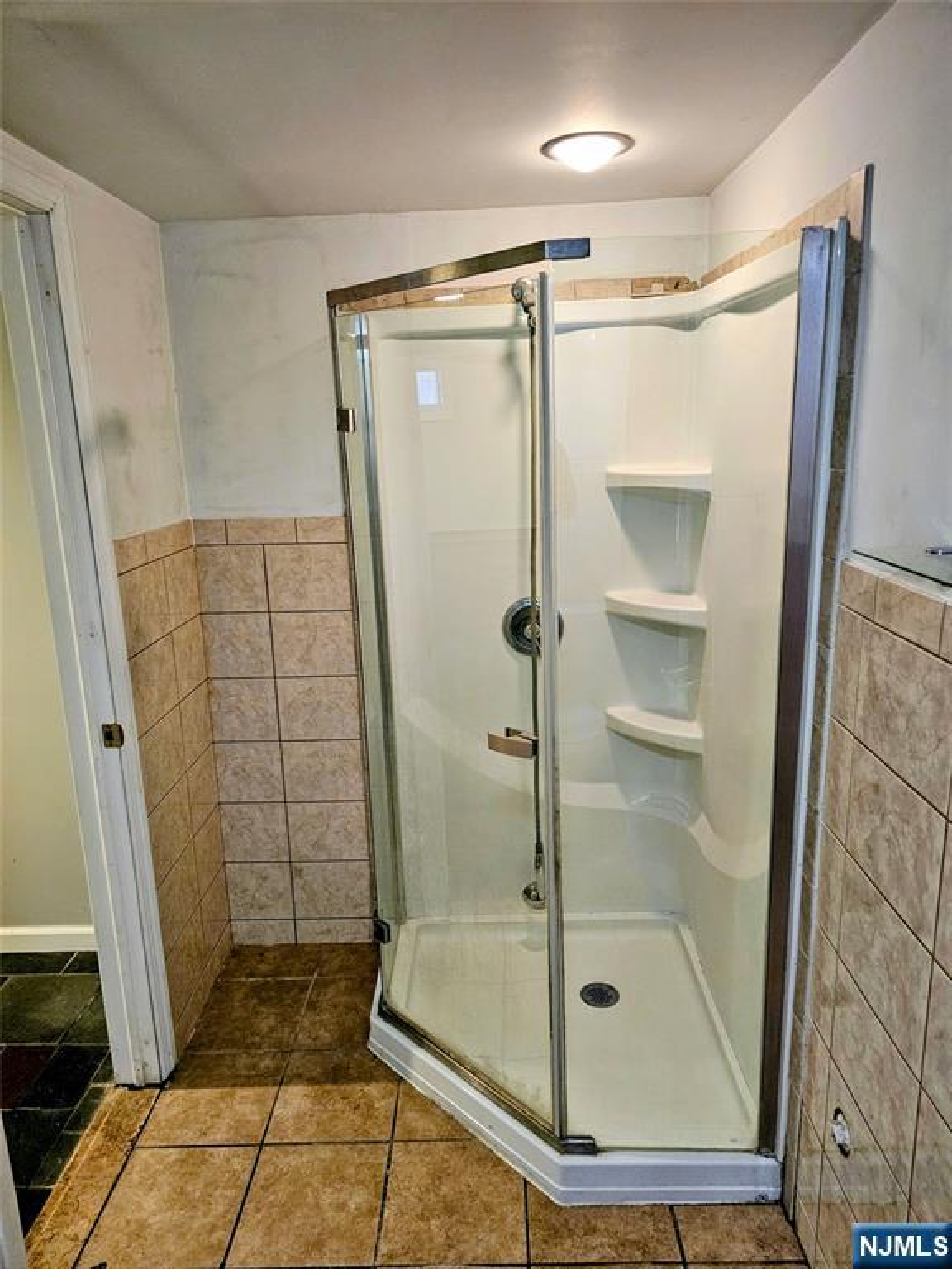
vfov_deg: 73.9
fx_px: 843
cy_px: 634
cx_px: 476
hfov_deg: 58.9
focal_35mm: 23
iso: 800
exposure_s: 1/120
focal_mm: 6.3
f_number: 1.7
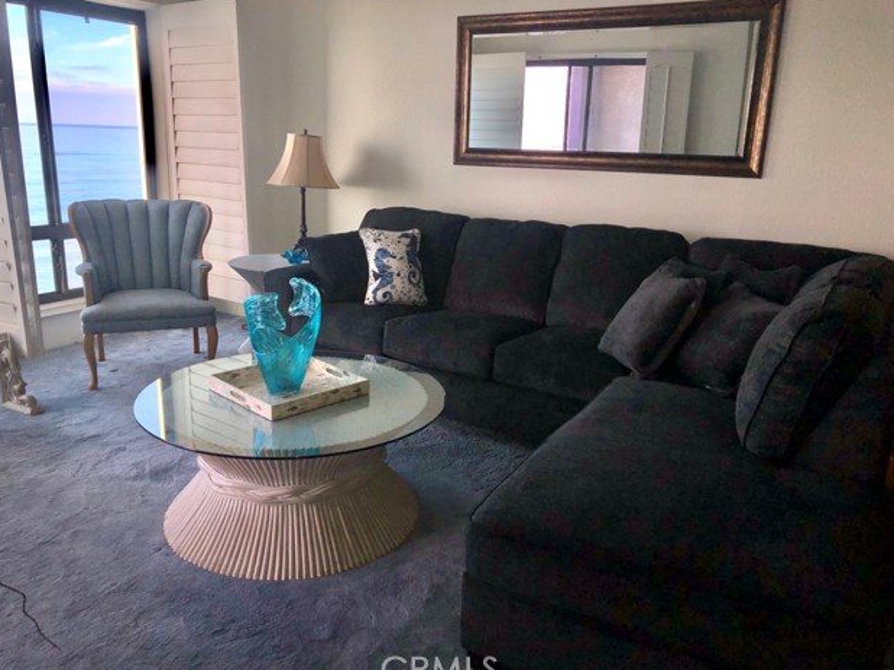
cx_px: 435
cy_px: 343
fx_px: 749
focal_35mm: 29
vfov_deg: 48.2
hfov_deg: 61.7
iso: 20
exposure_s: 1/296
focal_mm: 3.99
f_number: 1.8
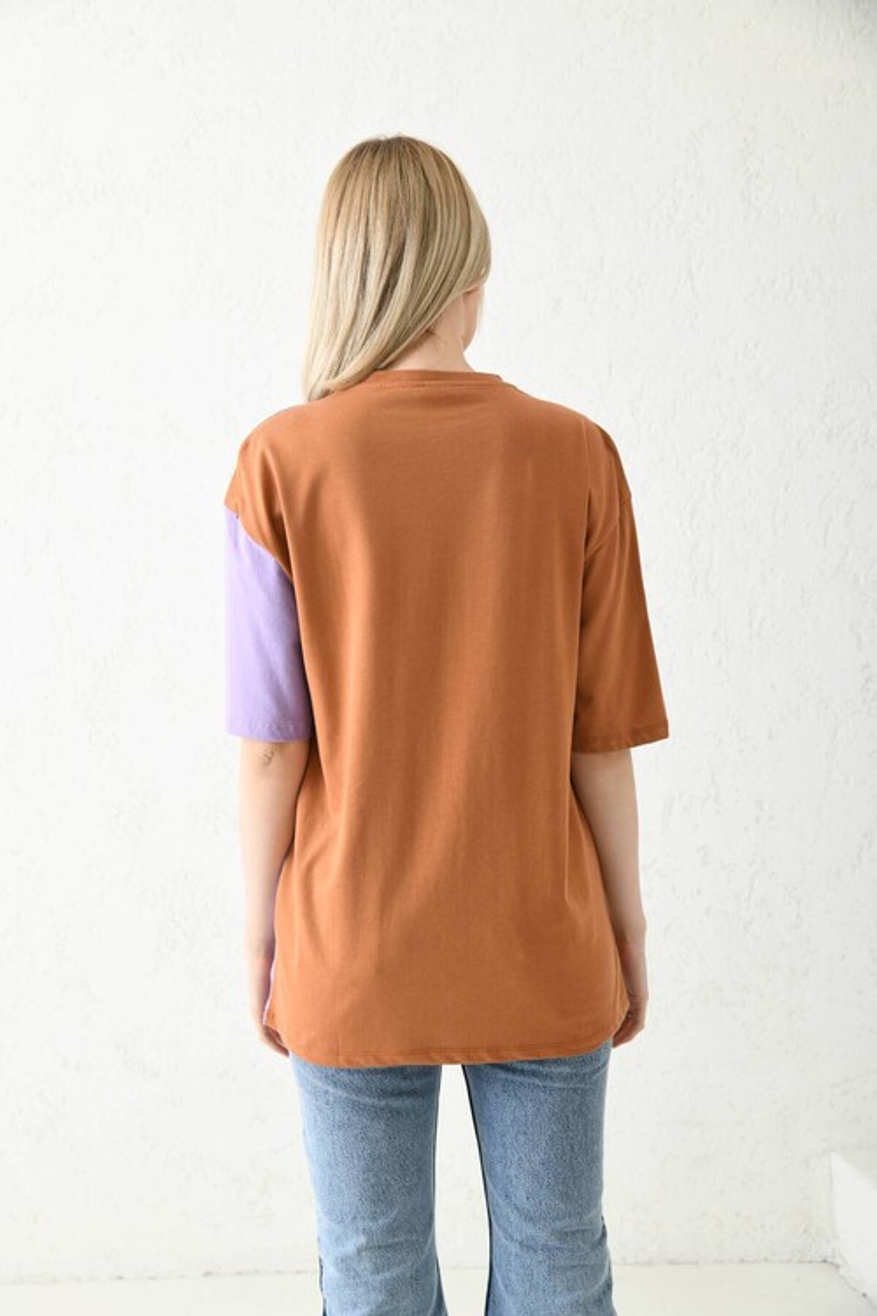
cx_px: 438
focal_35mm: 48
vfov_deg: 41.1
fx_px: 1754
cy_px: 658
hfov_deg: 28.1
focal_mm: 48
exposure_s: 1/160
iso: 100
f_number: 5.6
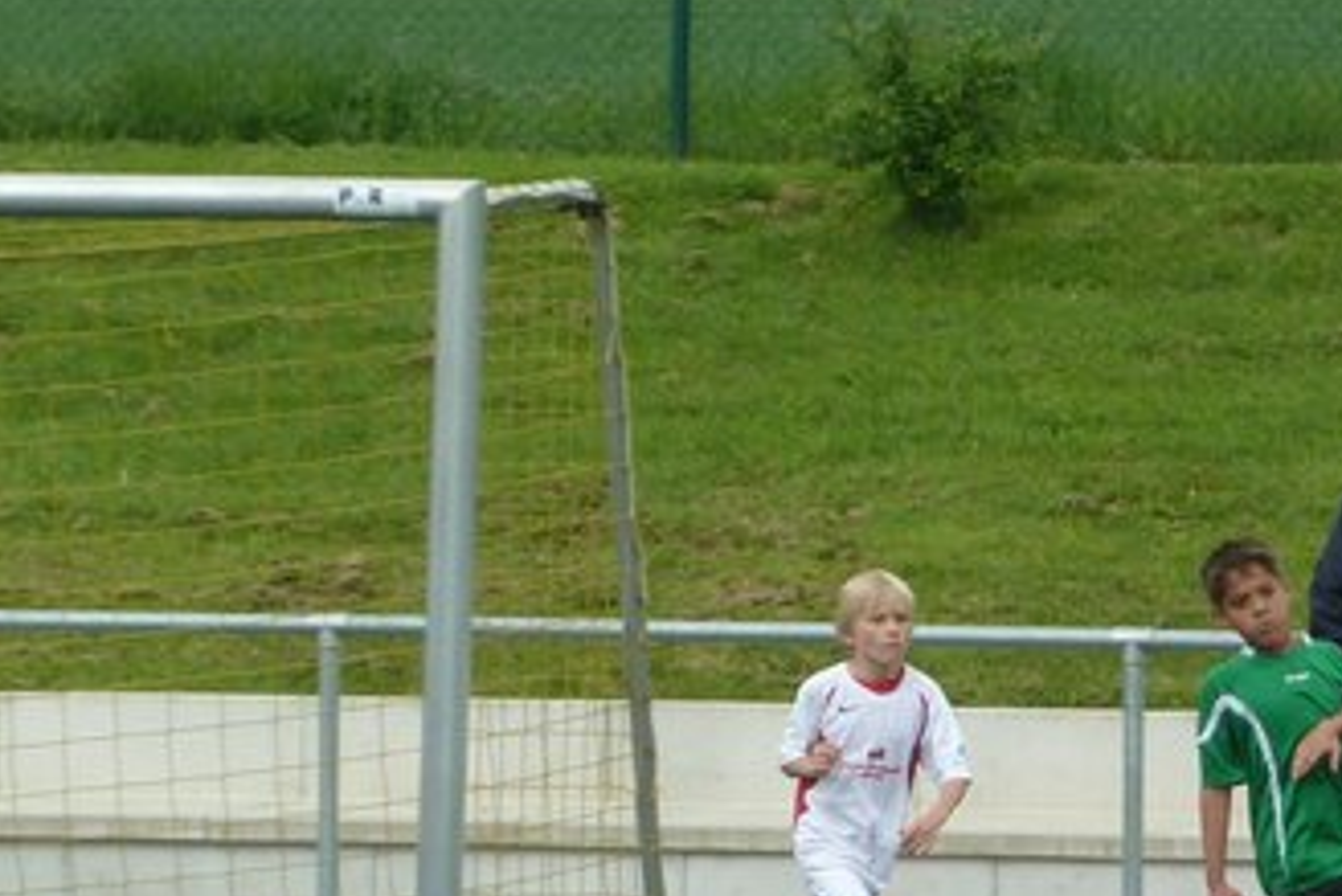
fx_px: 24837
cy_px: 587
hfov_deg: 3.1
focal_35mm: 666
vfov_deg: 2.1
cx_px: 1232
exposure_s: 1/500
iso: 160
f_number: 4.9
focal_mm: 49.2
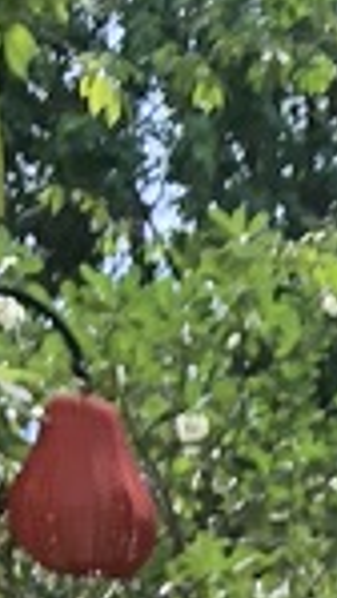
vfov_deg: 8.8
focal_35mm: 209
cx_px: 1344
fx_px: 3315
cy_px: 1658
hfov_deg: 5.2
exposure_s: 1/235
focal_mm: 3.99
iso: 20
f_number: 1.8
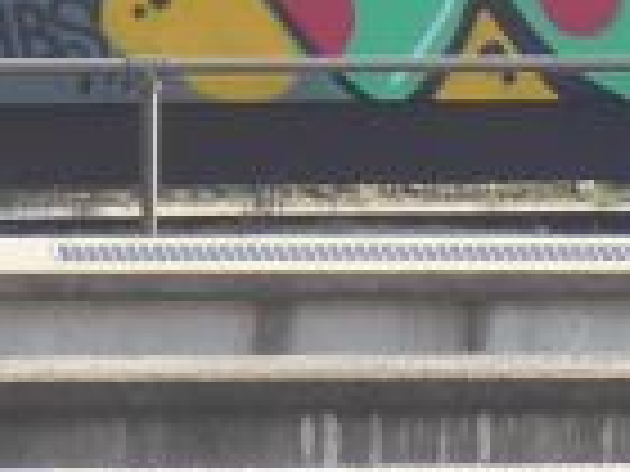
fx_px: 28919
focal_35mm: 1589
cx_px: 747
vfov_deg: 0.9
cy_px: -285
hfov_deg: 1.2
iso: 160
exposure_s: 1/125
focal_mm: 42.8
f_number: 5.9
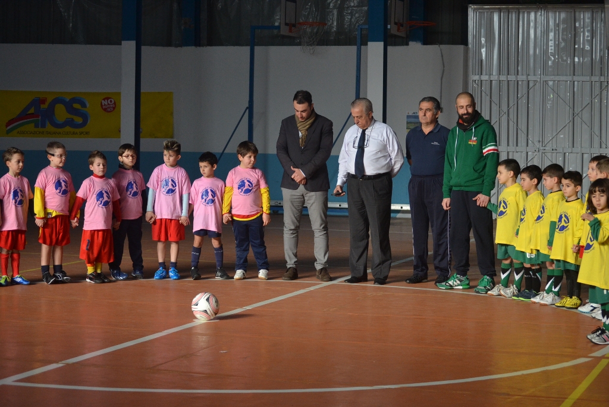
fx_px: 1396
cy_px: 204
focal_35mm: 82
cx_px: 304
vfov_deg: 16.6
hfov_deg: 24.6
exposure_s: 1/500
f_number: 4
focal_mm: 55
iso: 1100
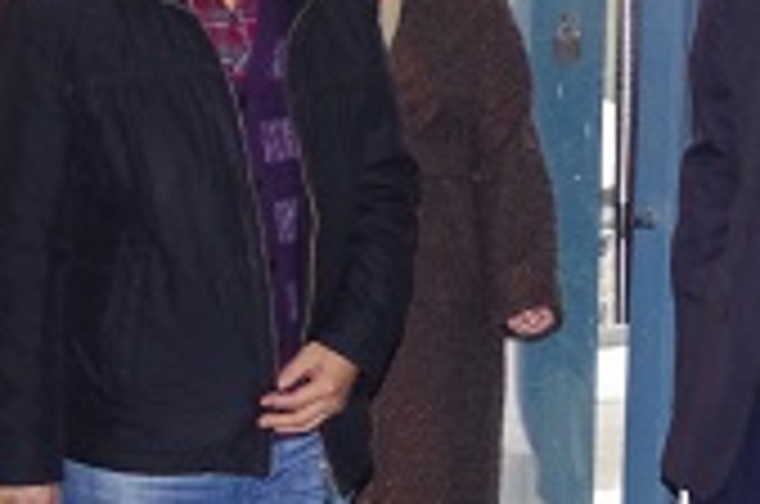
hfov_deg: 13.4
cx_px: 818
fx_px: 3182
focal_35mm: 151
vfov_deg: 9.1
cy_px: 263
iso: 1600
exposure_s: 1/25
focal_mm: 30.63
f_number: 4
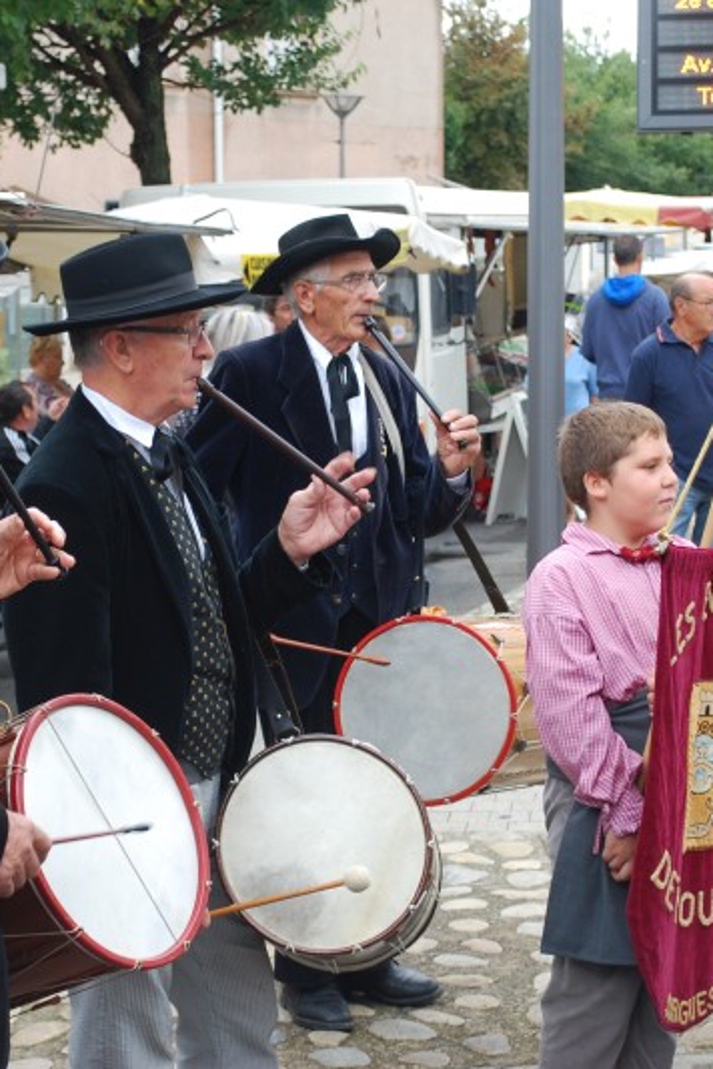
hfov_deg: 15.2
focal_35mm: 90
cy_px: 536
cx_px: 260
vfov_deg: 22.6
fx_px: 2674
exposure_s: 1/60
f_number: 5.3
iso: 200
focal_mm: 40
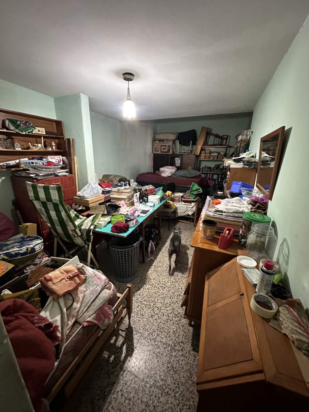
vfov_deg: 102.1
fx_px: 167
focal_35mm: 14
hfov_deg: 85.7
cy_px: 206
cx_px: 154
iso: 1000
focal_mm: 2.22
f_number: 2.2
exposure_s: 1/34
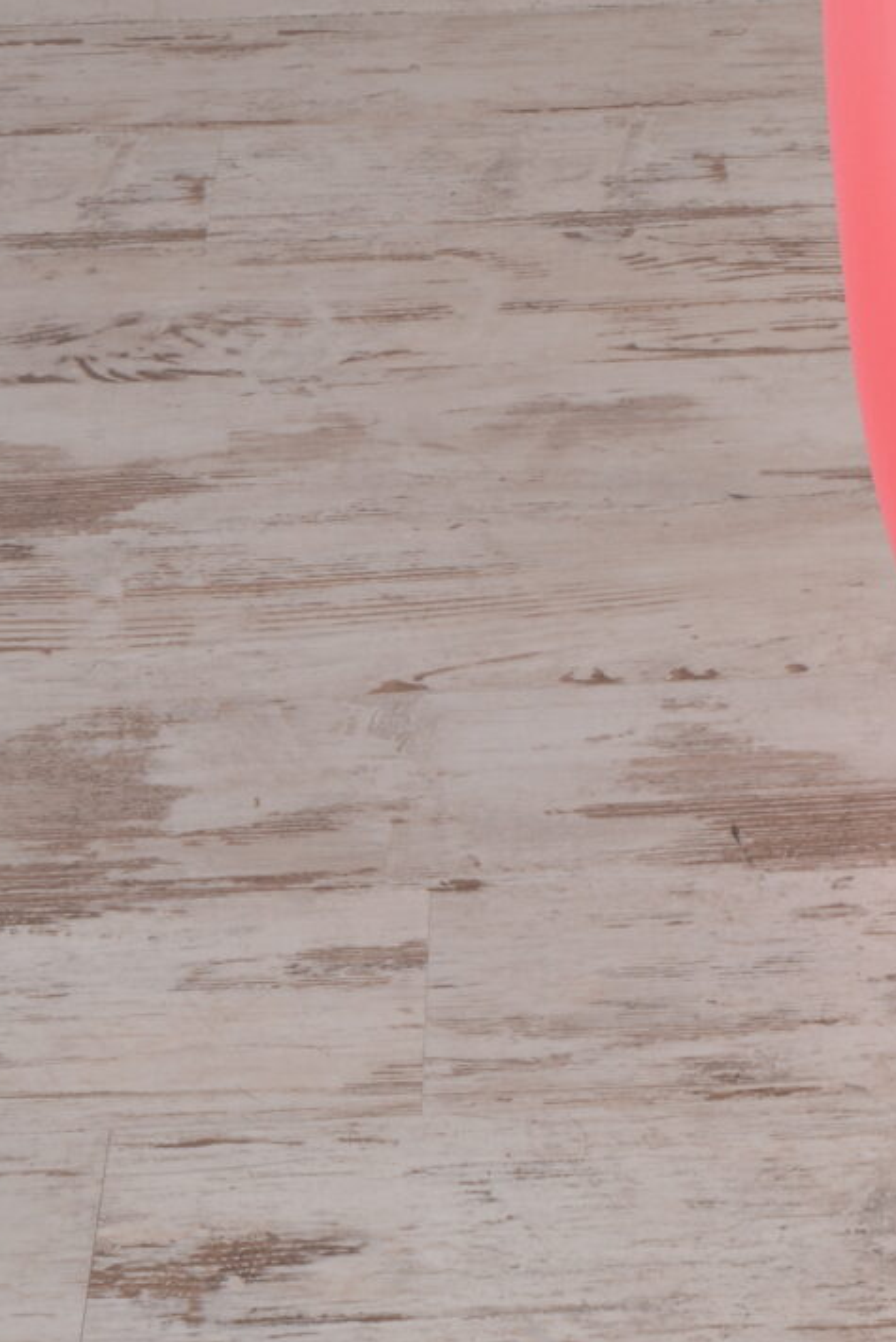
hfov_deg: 9.5
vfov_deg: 13.2
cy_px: -846
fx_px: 5368
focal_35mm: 144
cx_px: 737
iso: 200
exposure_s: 1/160
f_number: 16
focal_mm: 40
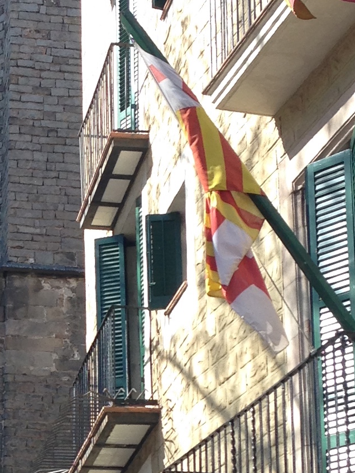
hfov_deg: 11.6
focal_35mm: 127
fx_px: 1737
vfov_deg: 15.3
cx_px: 19
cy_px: 437
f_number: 2.4
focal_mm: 4.12
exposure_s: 1/382
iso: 50
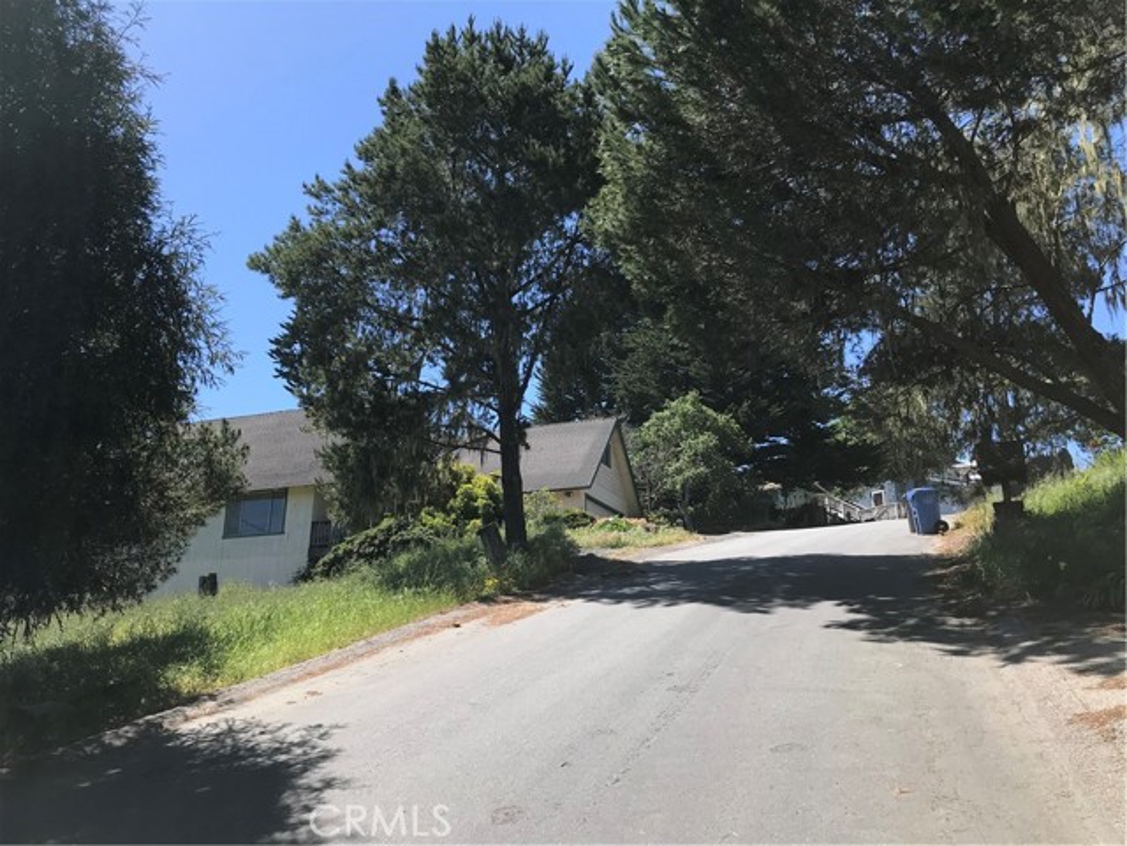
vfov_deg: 49.7
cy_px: 423
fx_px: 912
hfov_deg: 63.4
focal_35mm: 28
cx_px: 564
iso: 20
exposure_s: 1/1408
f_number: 1.8
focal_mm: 3.99
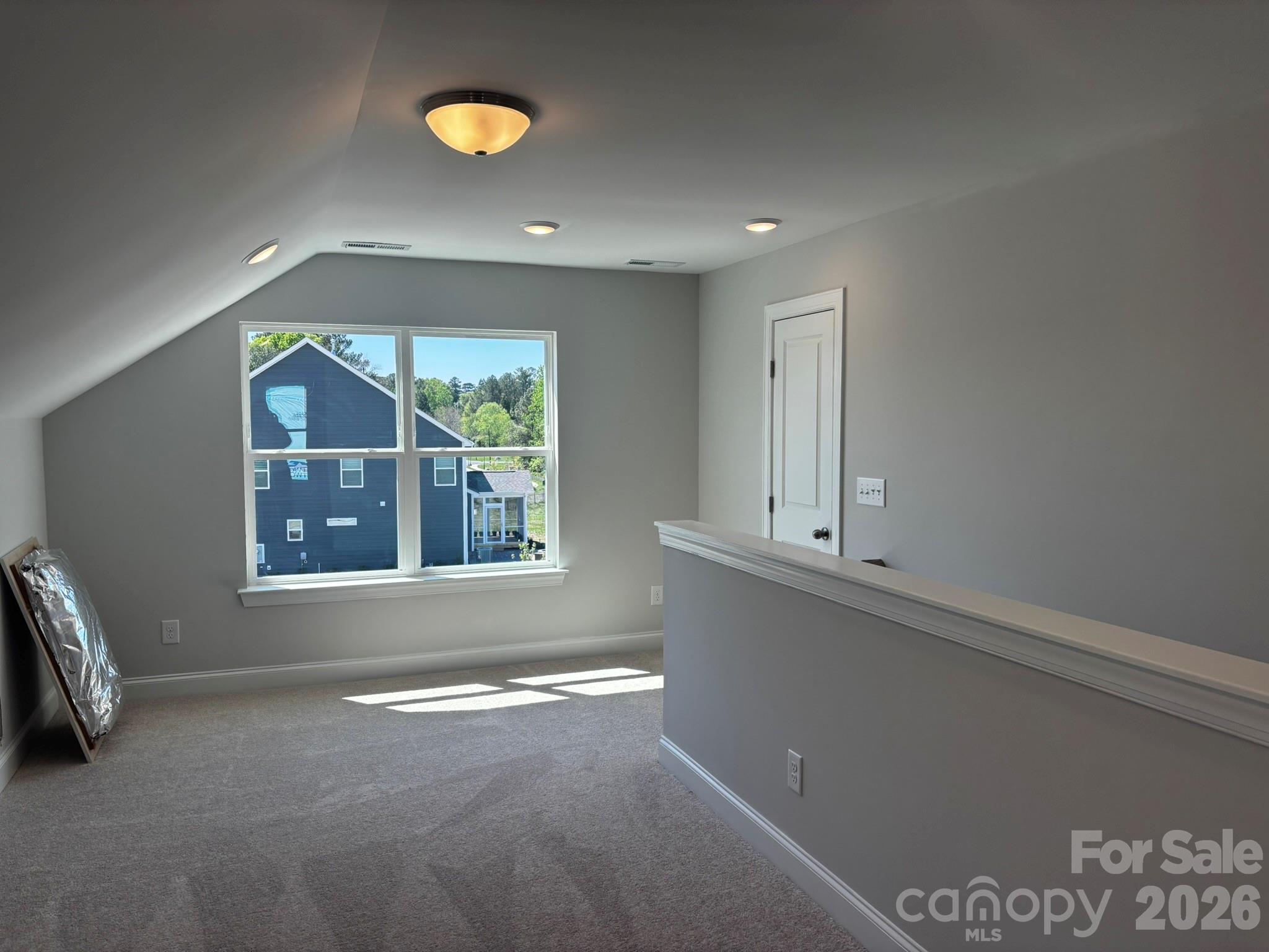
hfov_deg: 67.3
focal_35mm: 26
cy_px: 476
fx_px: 953
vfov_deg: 53.1
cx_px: 634
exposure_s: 1/479
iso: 50
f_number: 1.6
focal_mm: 5.96
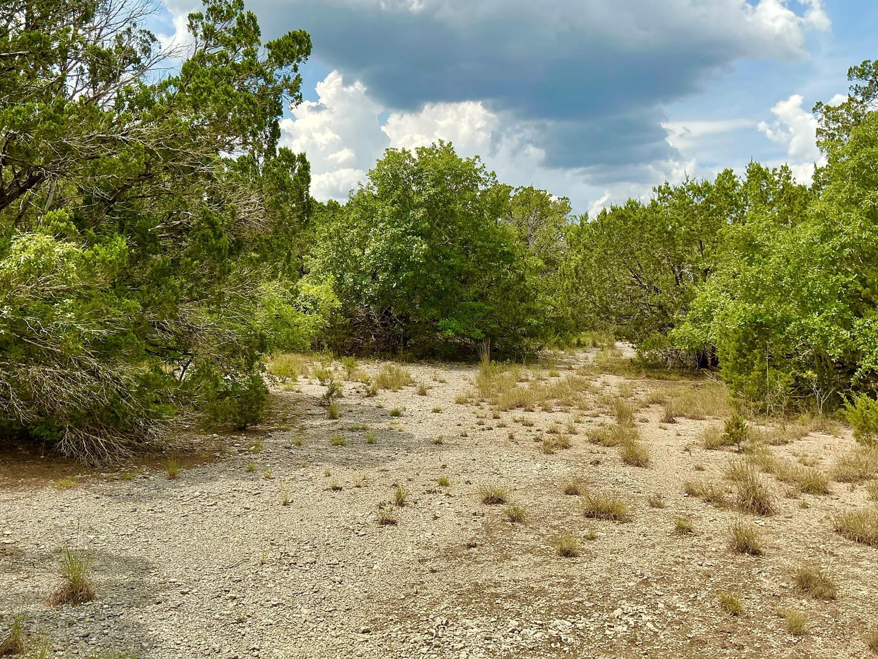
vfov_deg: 46.8
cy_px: 336
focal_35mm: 30
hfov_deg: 60.0
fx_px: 761
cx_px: 437
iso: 25
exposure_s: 1/2227
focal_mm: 3
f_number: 1.8
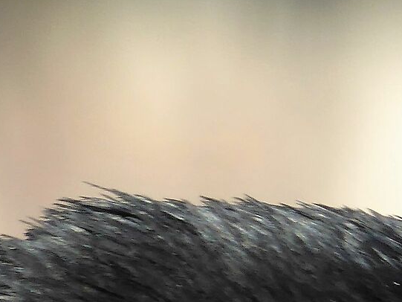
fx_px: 37101
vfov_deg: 0.5
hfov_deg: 0.6
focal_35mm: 3194
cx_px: 431
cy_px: 581
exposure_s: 1/200
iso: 100
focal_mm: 129
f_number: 6.4
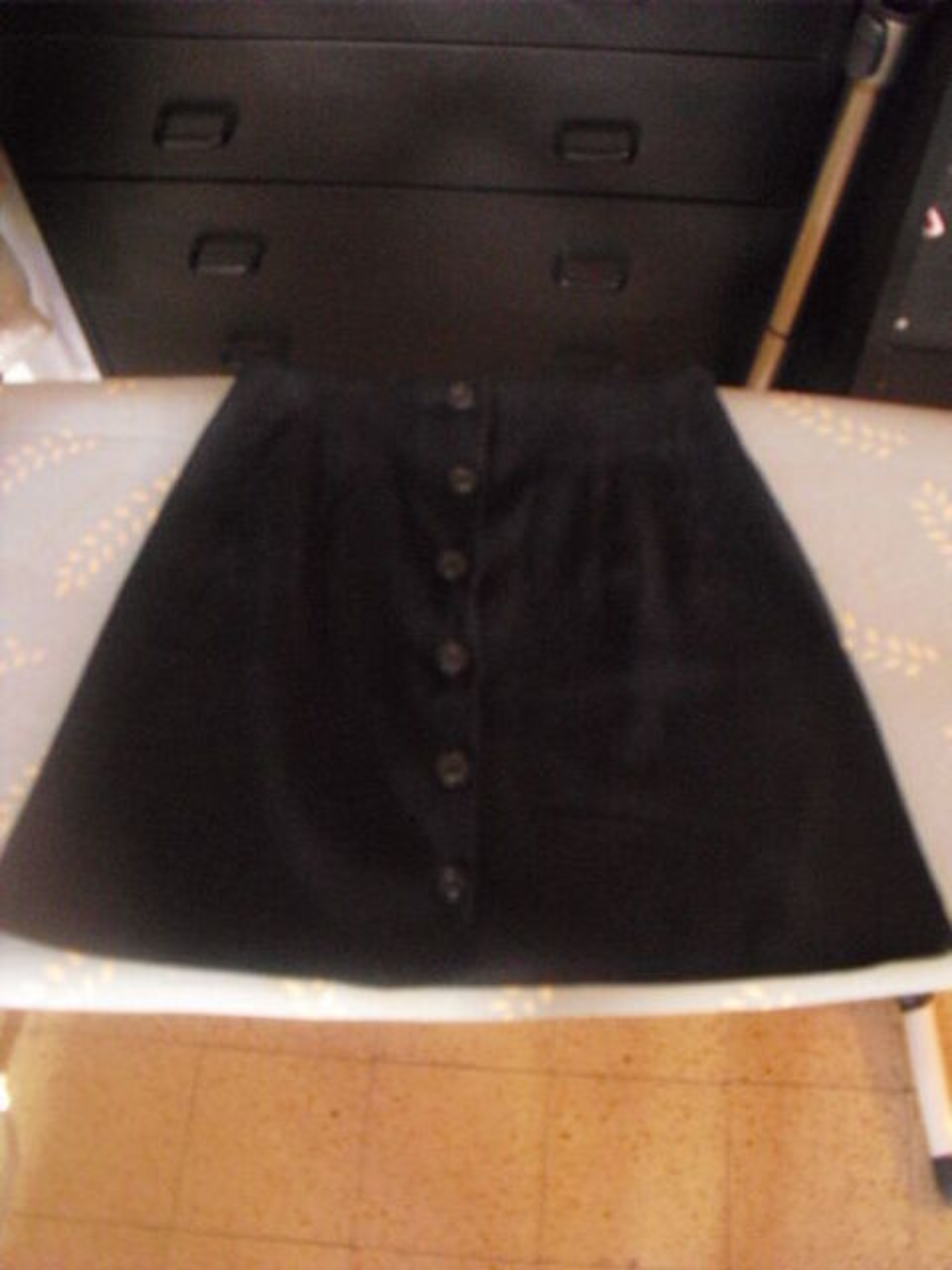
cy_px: 635
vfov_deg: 51.4
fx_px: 1320
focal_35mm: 36
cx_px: 476
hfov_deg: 39.7
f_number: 3.1
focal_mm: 6.3
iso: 800
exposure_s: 1/8
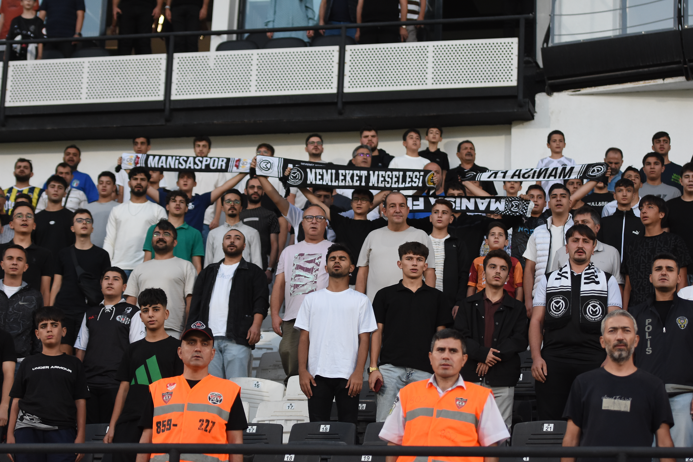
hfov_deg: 8.1
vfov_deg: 5.4
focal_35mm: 255
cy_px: 231
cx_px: 346
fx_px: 4910
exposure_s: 1/1000
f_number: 2.8
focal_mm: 170
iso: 1000
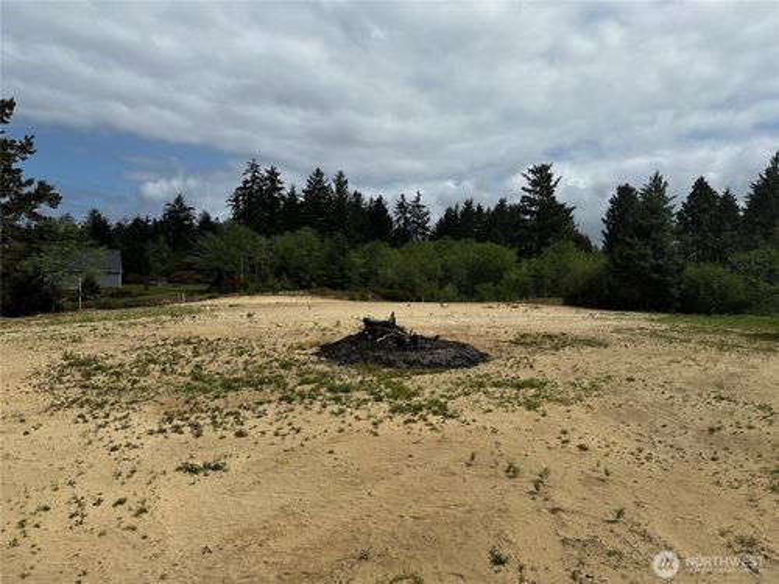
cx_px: 390
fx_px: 540
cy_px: 292
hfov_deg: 71.6
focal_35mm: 24
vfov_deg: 56.8
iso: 80
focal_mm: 6.86
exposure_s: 1/10753
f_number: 1.78
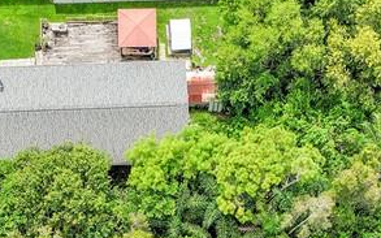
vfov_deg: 13.6
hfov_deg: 23.2
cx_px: 134
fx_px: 924
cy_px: 378
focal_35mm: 89
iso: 100
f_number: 2.8
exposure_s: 1/200
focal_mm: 12.29
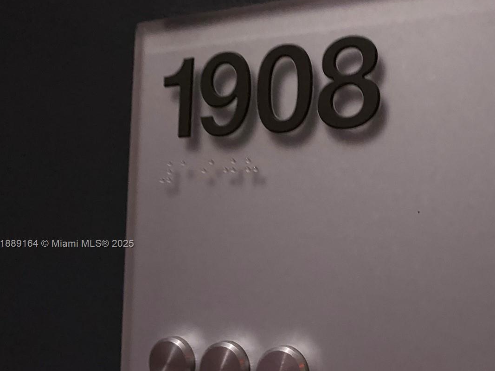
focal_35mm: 39
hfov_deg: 46.5
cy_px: 244
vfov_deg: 36.5
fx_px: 558
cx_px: 357
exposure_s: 1/24
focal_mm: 4.25
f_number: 1.8
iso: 800
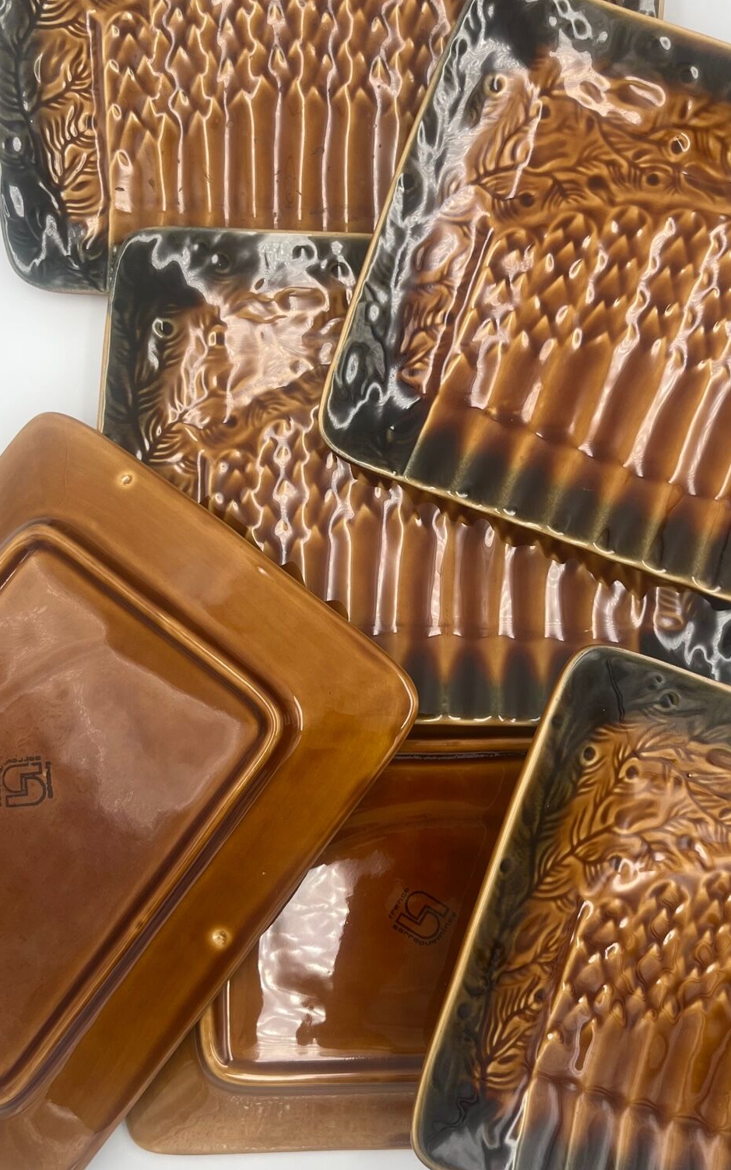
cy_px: 585
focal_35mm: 37
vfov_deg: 52.7
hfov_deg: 34.3
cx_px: 455
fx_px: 1179
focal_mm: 5.1
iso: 40
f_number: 1.6
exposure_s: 1/194
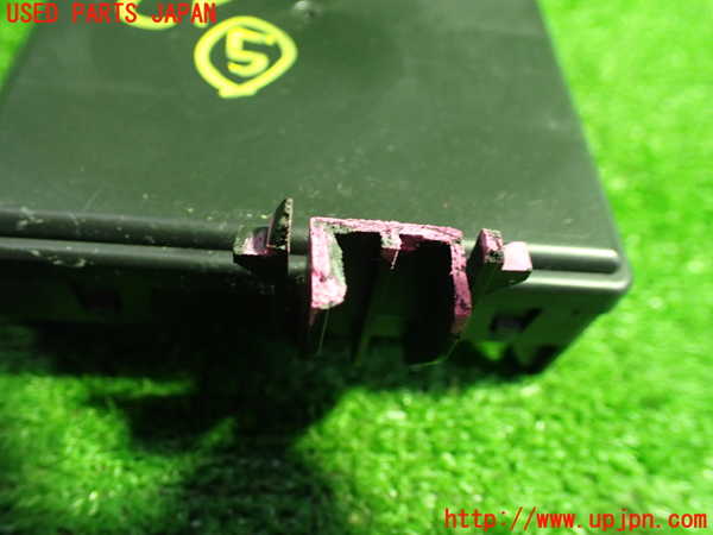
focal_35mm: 30
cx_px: 356
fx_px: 618
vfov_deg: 46.8
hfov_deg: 60.0
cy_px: 268
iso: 800
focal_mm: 5.4
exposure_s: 1/30
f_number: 2.3
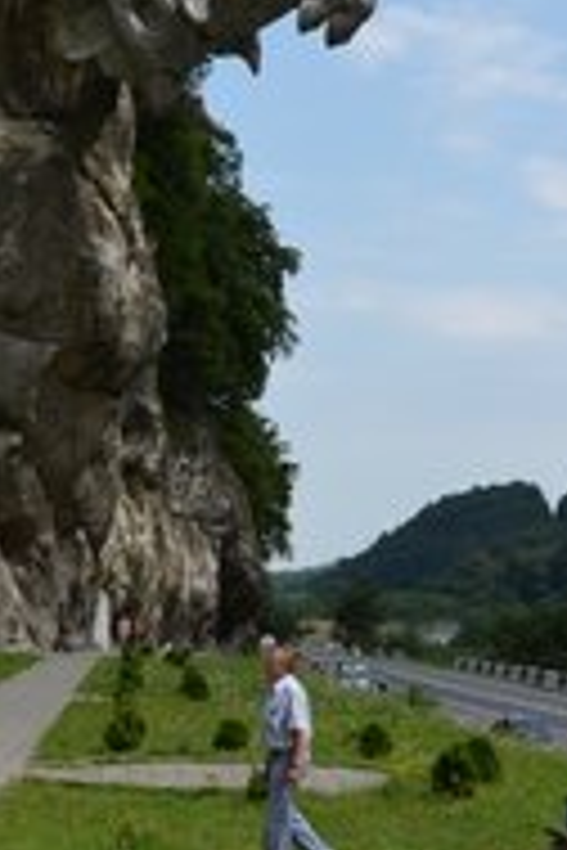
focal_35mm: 76
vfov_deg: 26.2
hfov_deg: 17.9
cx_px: 227
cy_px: 171
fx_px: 1795
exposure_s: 1/200
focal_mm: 24
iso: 100
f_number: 9
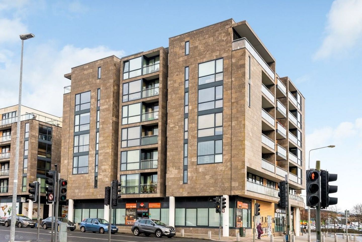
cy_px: 121
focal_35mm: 27
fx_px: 271
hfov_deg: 67.4
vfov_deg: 47.9
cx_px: 181
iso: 800
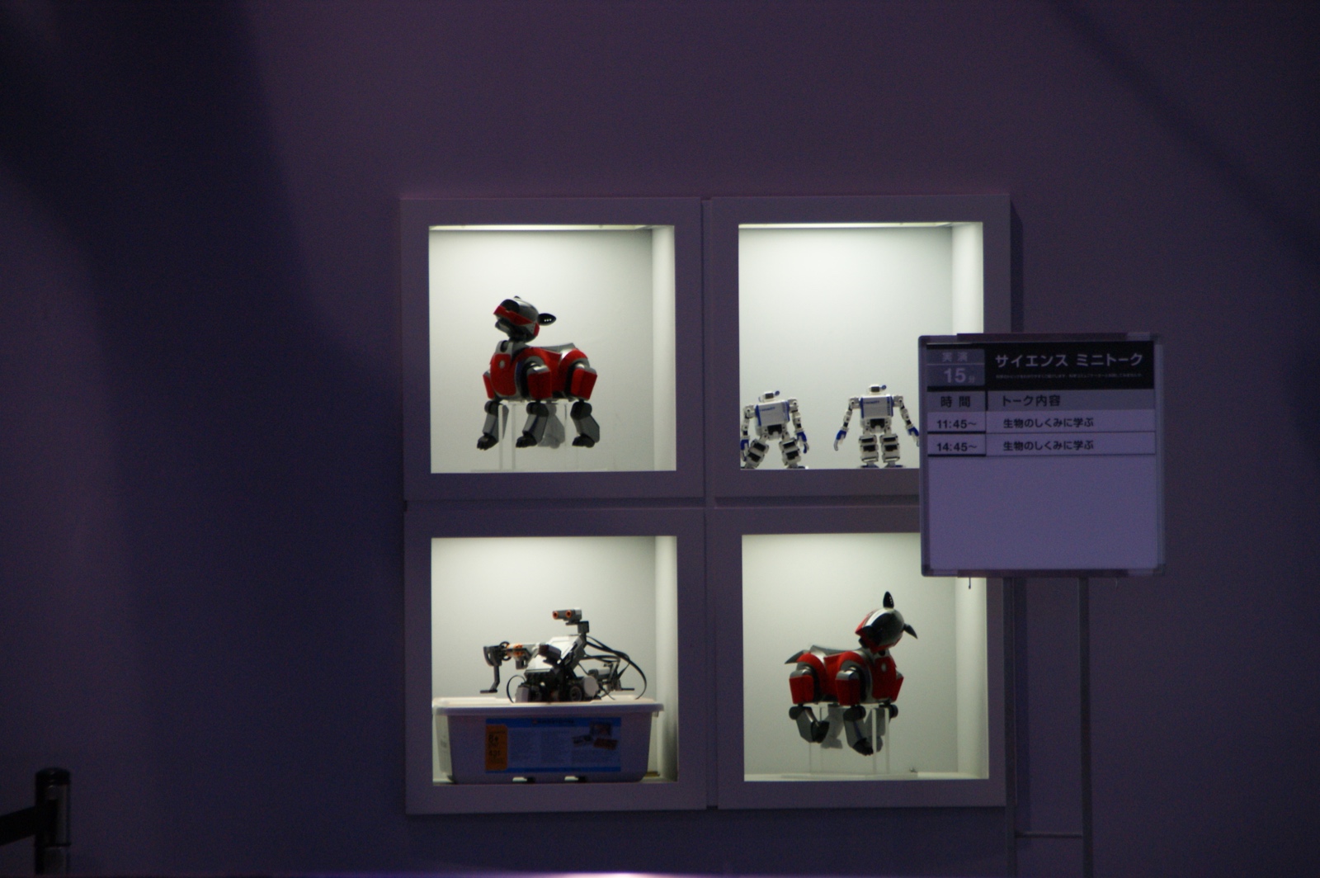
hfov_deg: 9.2
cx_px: 660
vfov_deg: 6.1
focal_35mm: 225
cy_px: 439
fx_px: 8243
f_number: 6.3
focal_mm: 150
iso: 400
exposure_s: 1/30
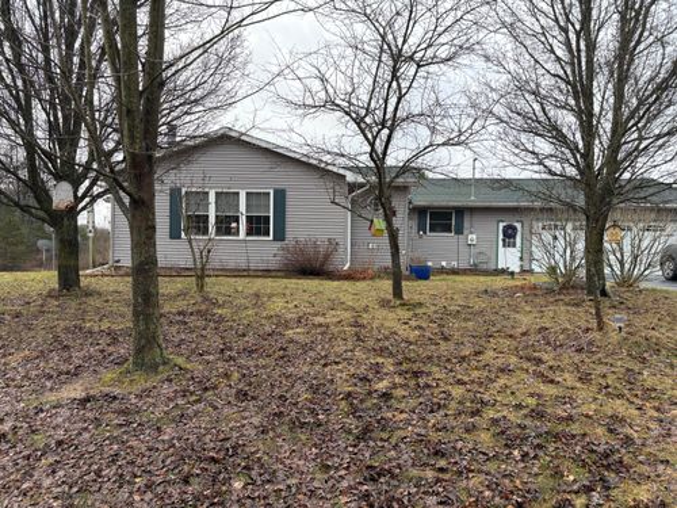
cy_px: 254
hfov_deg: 67.3
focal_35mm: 26
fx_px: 508
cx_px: 338
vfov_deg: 53.1
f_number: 1.6
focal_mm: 5.96
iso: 64
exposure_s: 1/1901
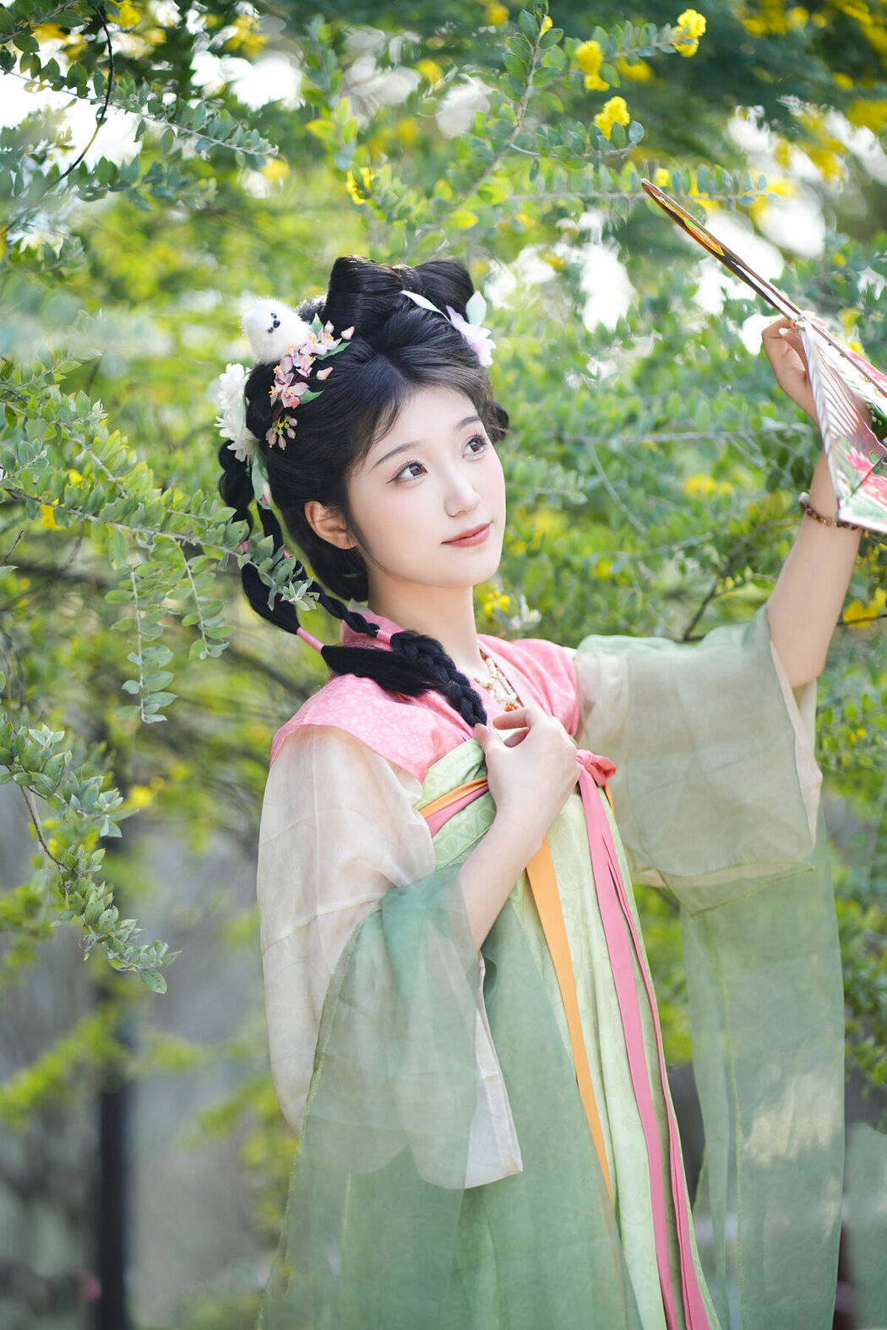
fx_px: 3141
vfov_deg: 23.9
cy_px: 665
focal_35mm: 85
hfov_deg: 16.1
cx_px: 444
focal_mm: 85
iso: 125
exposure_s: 1/1000
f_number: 2
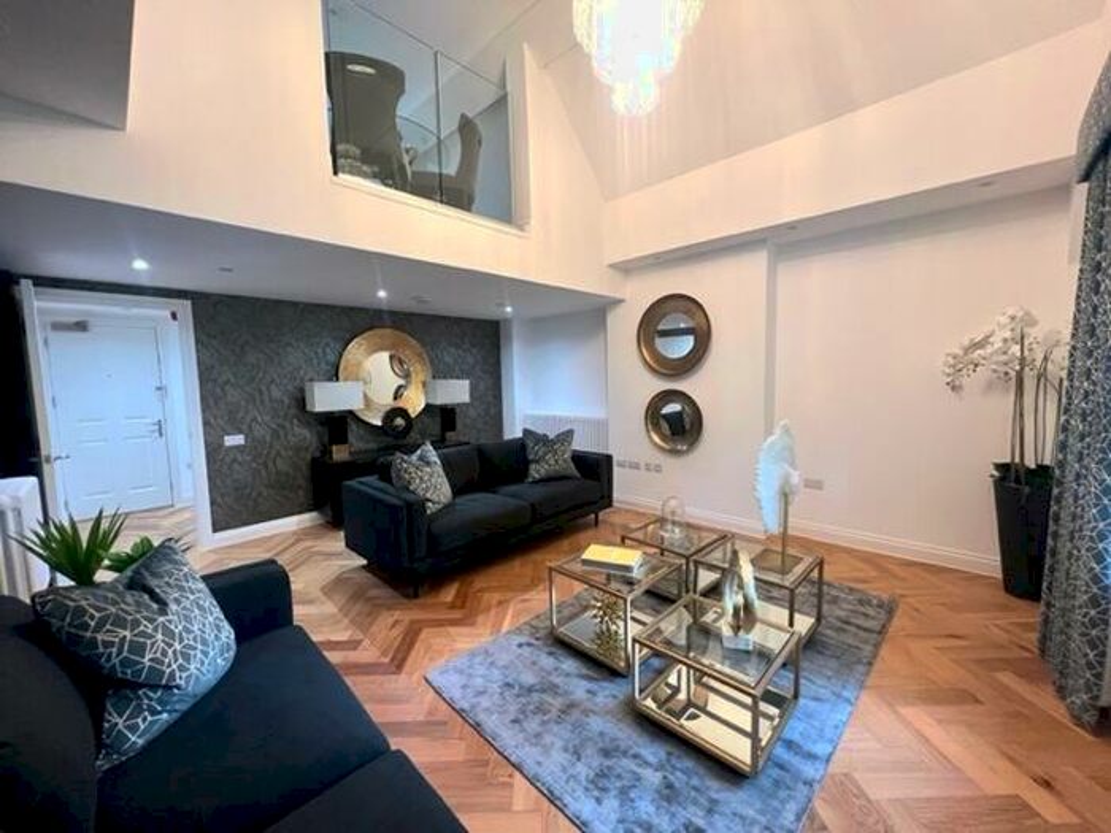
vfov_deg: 89.9
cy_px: 416
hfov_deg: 106.2
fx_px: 417
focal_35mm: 13
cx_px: 556
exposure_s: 1/81
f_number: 1.8
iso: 250
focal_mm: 1.57
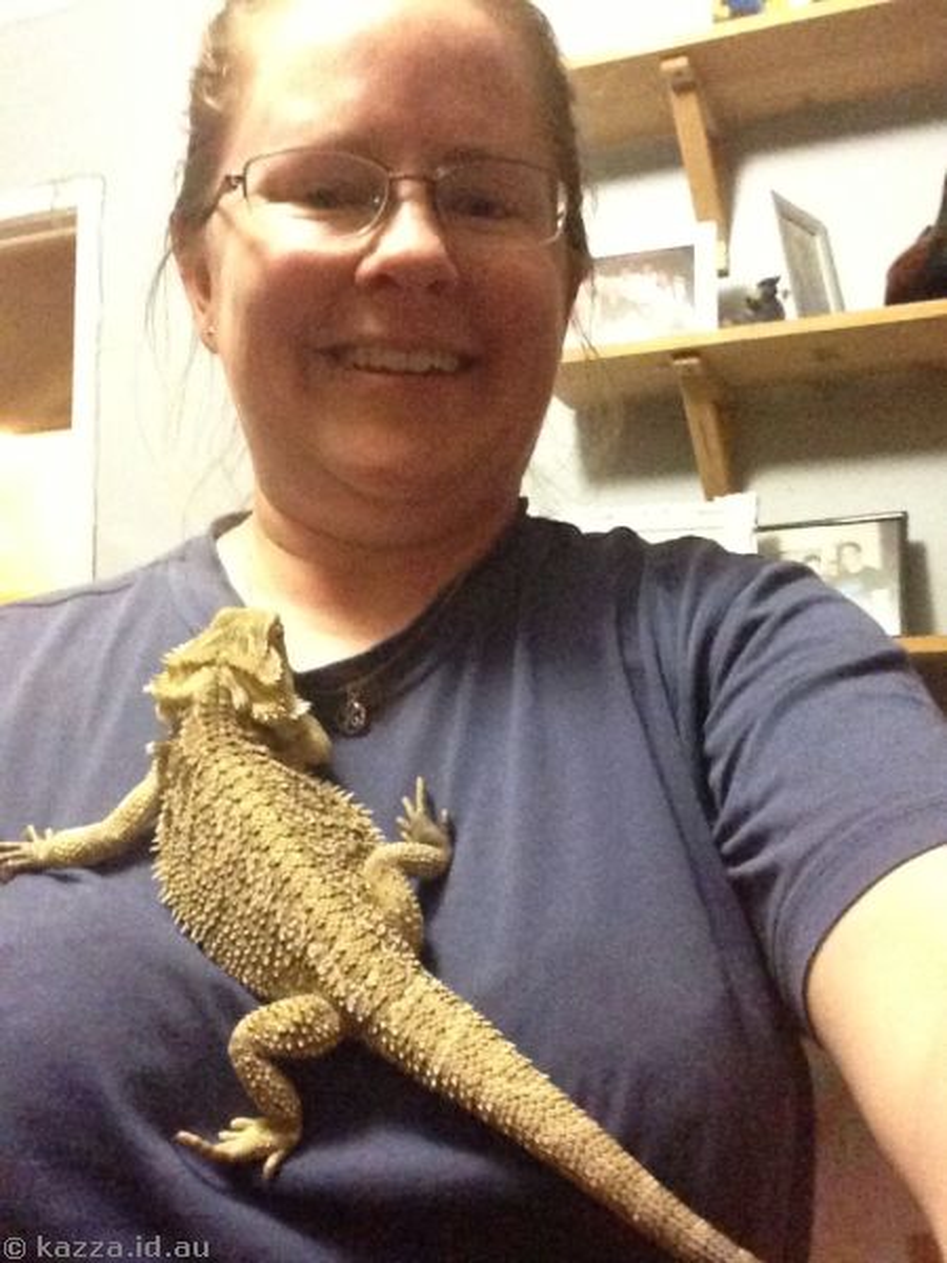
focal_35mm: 35
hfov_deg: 40.7
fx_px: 1277
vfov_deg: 52.6
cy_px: 632
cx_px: 474
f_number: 2.4
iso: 800
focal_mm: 2.18
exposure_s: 1/15
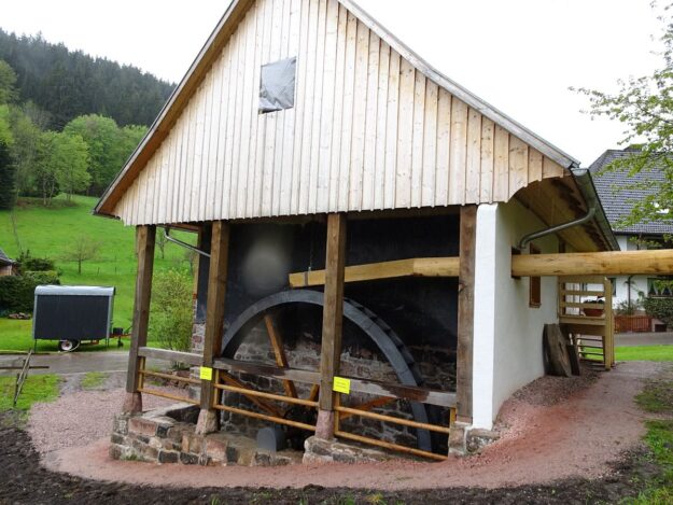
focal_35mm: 24
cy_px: 252
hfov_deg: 71.6
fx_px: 467
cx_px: 336
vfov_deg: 56.8
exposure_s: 1/125
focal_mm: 4.1
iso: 80
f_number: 3.5
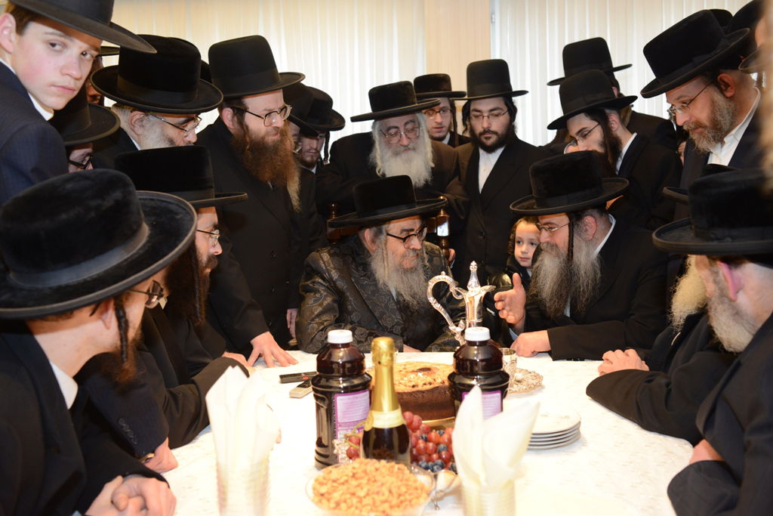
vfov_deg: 37.9
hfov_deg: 54.4
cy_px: 258
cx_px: 386
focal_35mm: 35
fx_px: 752
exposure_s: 1/125
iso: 1600
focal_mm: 35
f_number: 5
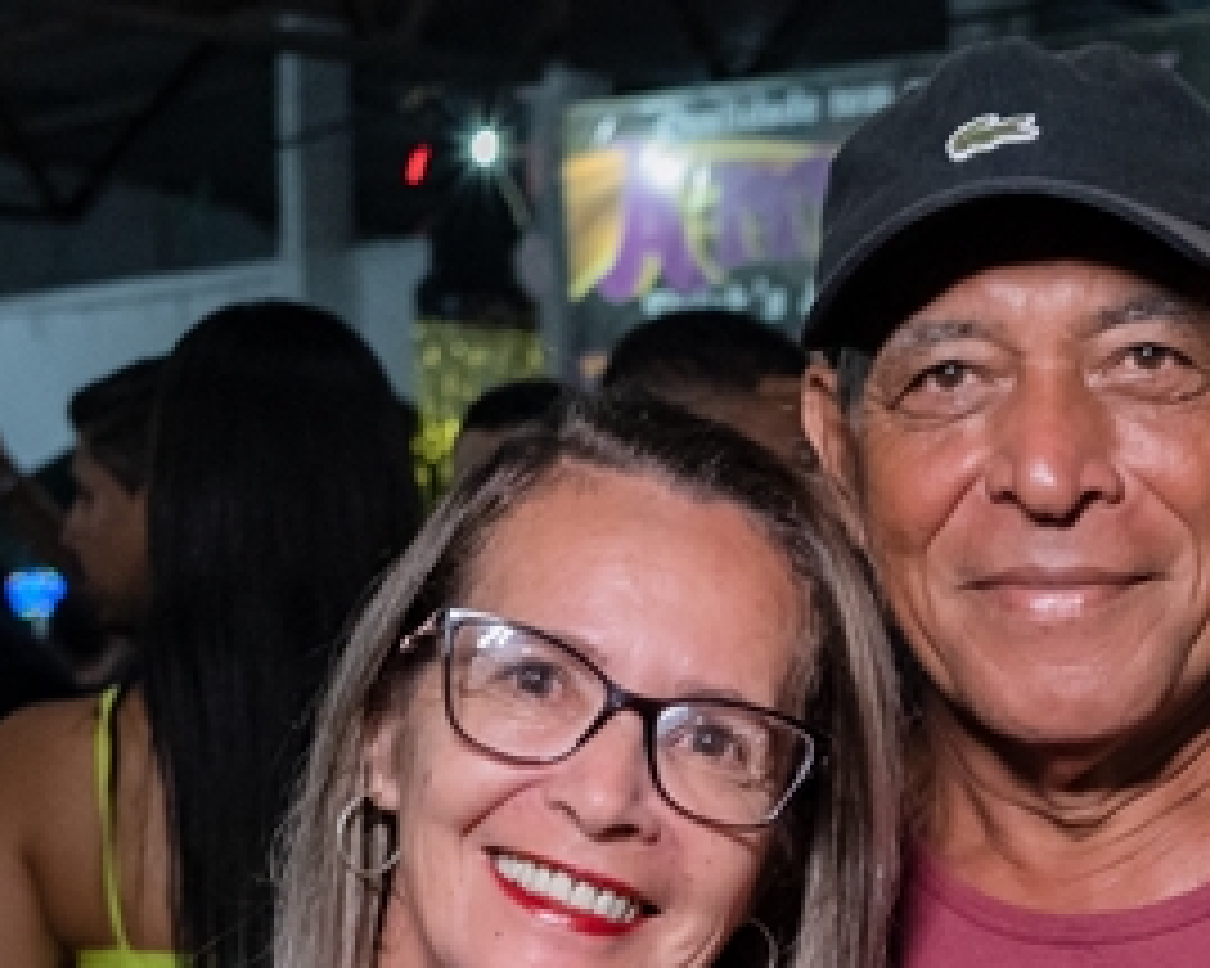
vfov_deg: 16.1
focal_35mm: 93
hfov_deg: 20.3
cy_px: 1063
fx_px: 3329
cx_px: 1014
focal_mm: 24
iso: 2500
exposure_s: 1/250
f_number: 3.2
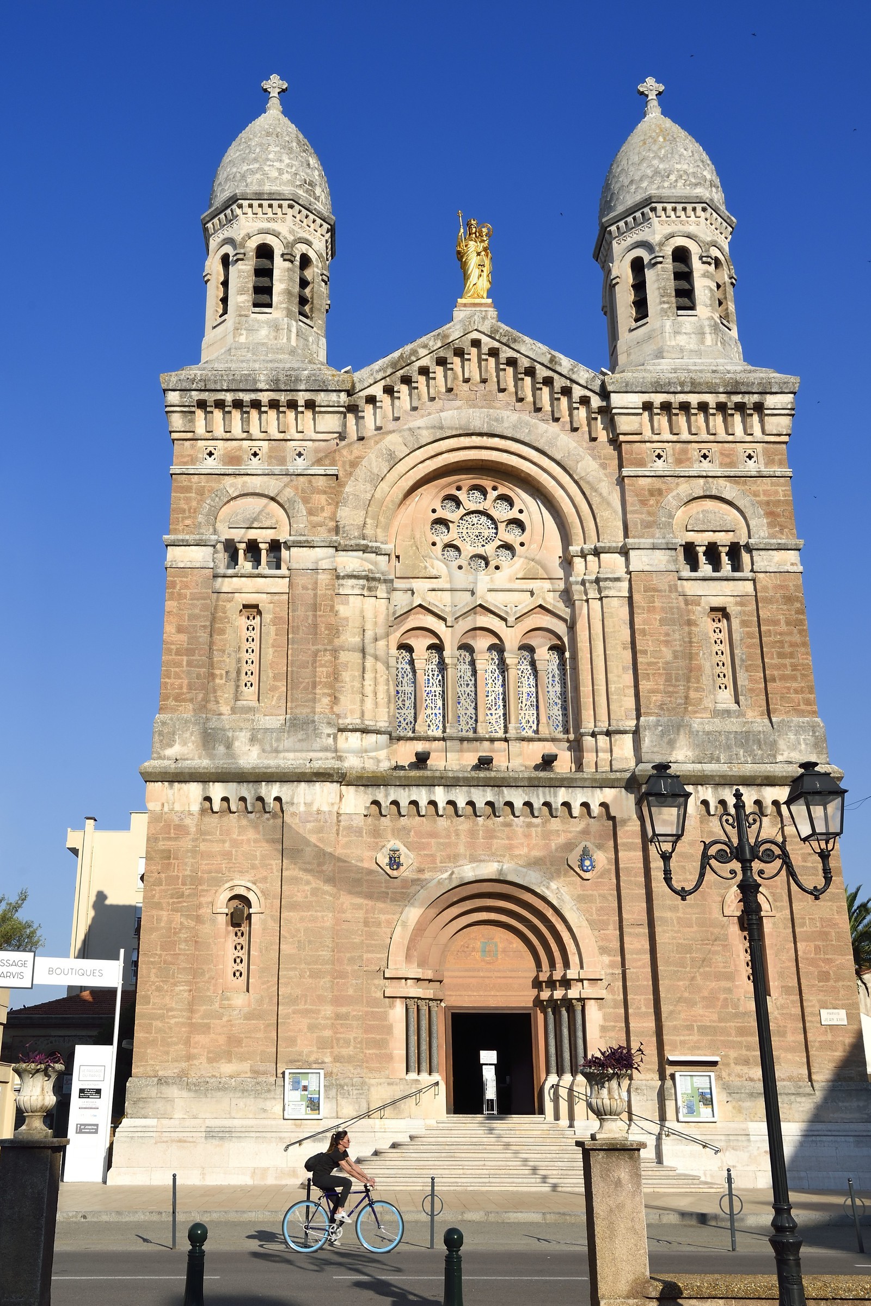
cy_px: 653
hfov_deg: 42.3
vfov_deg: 60.3
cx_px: 436
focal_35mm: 31
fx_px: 1125
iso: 200
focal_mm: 31
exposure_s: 1/320
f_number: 11
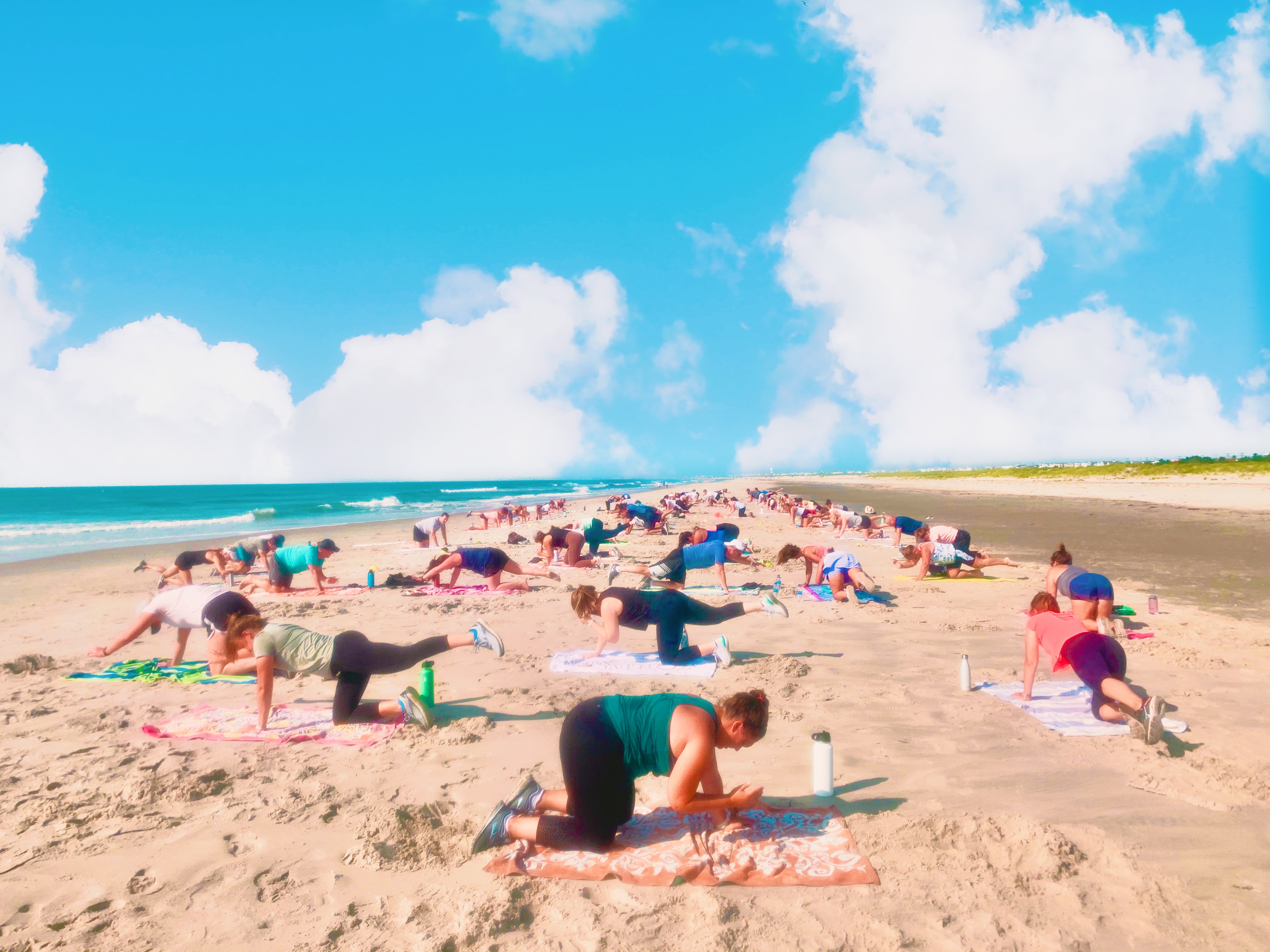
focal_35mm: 26
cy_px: 476
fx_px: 954
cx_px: 635
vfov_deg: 53.1
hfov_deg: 67.3
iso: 25
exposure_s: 1/3521
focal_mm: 4.25
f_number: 1.8
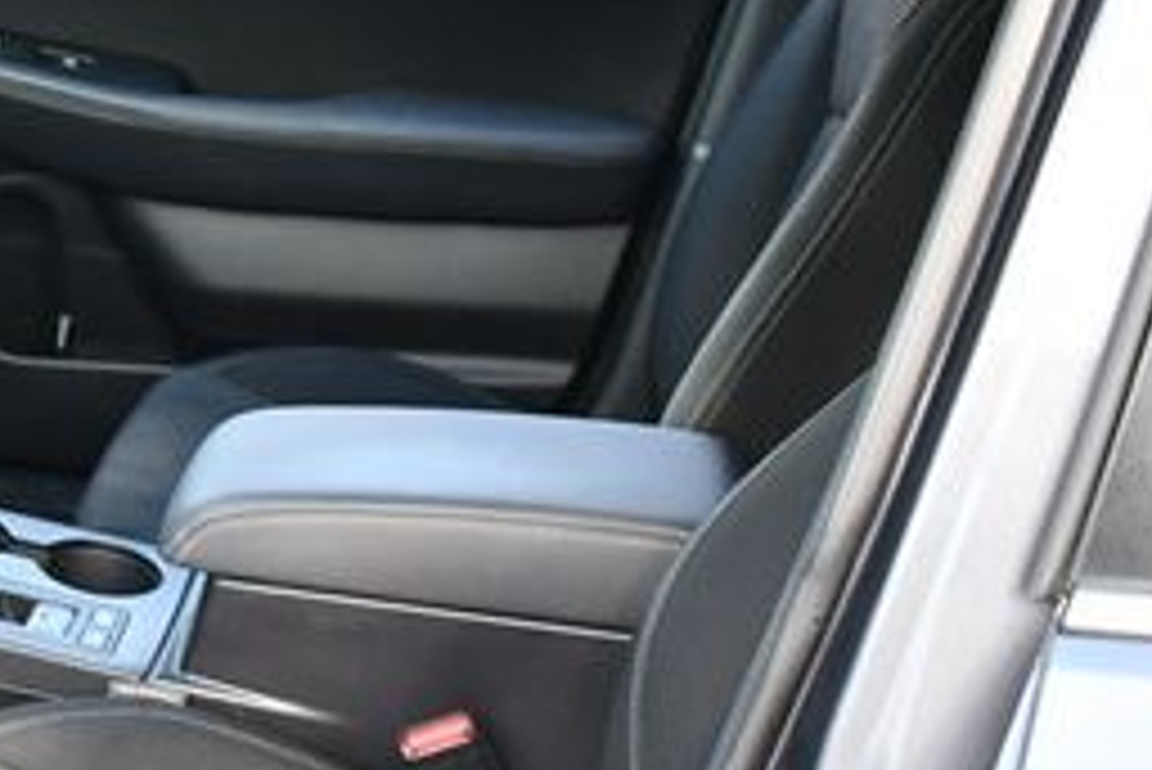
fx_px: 2882
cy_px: 626
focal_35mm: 90
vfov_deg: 15.1
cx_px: -81
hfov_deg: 21.6
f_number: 3.5
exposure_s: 1/200
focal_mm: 18
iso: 800
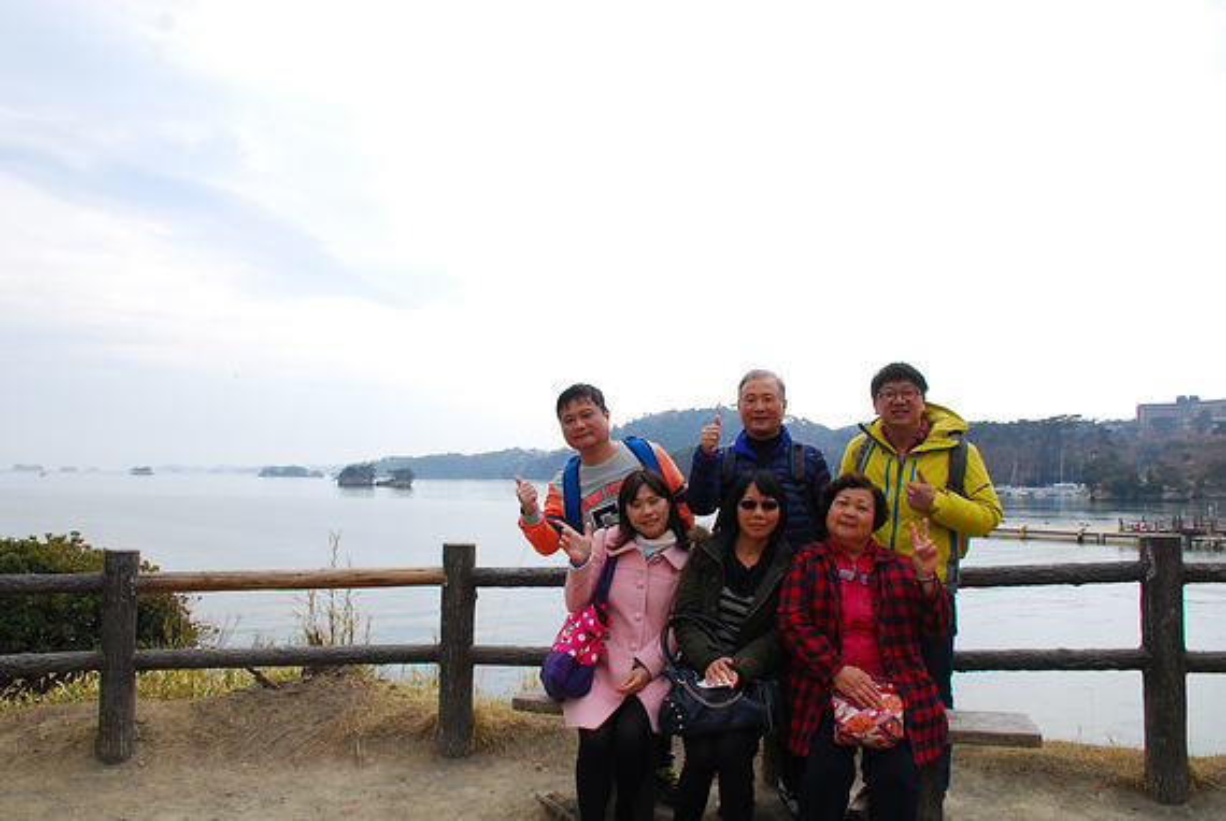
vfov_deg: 48.1
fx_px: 921
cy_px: 410
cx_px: 613
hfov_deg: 67.3
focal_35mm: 27
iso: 200
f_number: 9
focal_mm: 18
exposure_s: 1/320
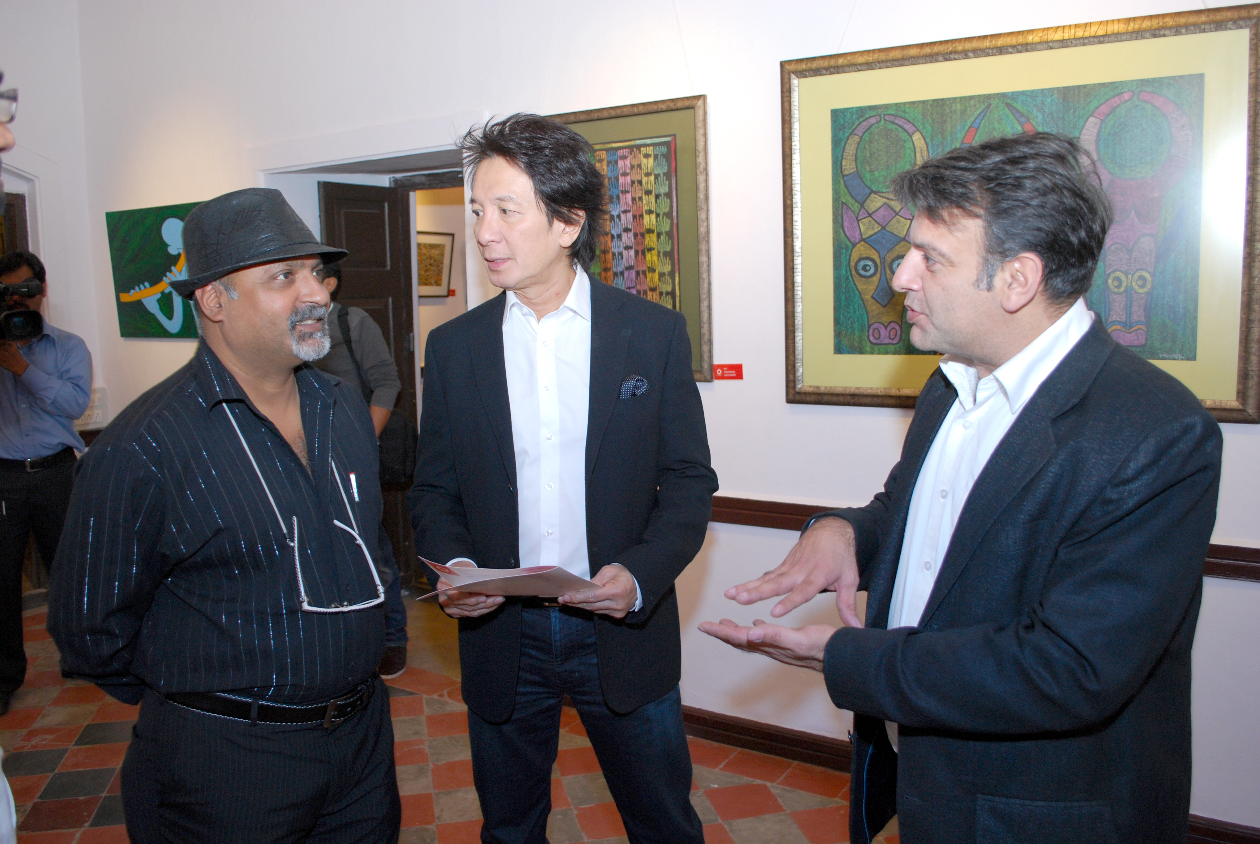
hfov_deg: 61.9
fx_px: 1051
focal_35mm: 30
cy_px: 422
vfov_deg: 43.7
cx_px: 630
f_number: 4
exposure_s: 1/50
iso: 400
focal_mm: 20
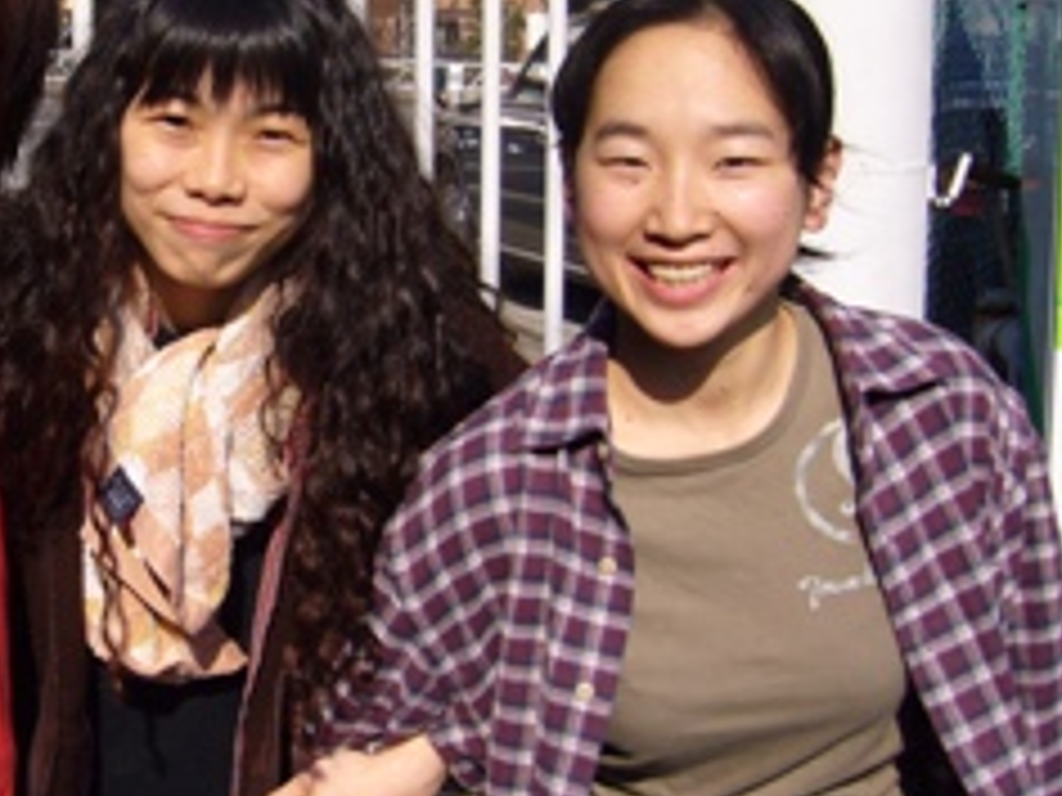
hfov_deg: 28.0
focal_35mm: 67
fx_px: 2056
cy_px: 310
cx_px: 137
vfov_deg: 21.9
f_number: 5.6
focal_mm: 5.8
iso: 80
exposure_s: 1/400
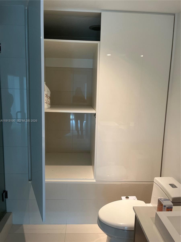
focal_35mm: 26
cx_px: 90
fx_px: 181
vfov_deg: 67.3
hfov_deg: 53.1
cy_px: 121
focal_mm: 5.1
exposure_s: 1/60
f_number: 1.6
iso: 64
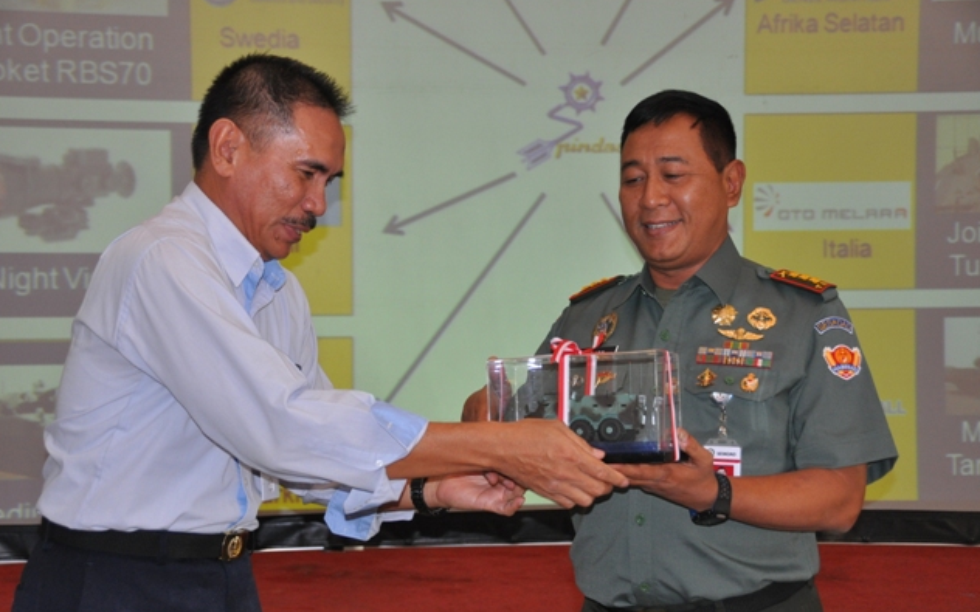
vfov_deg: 19.1
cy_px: 325
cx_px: 488
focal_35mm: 68
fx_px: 1816
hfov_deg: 30.2
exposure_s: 1/60
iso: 800
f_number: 4.5
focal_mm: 44
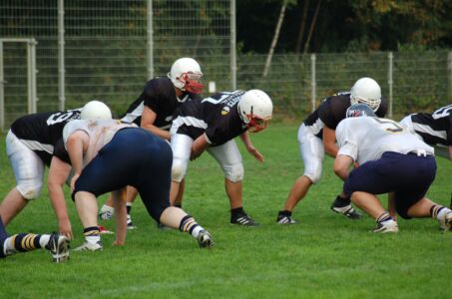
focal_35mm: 225
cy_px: 150
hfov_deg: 9.2
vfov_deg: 6.1
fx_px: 2819
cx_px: 226
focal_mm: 150
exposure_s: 1/640
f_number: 4.5
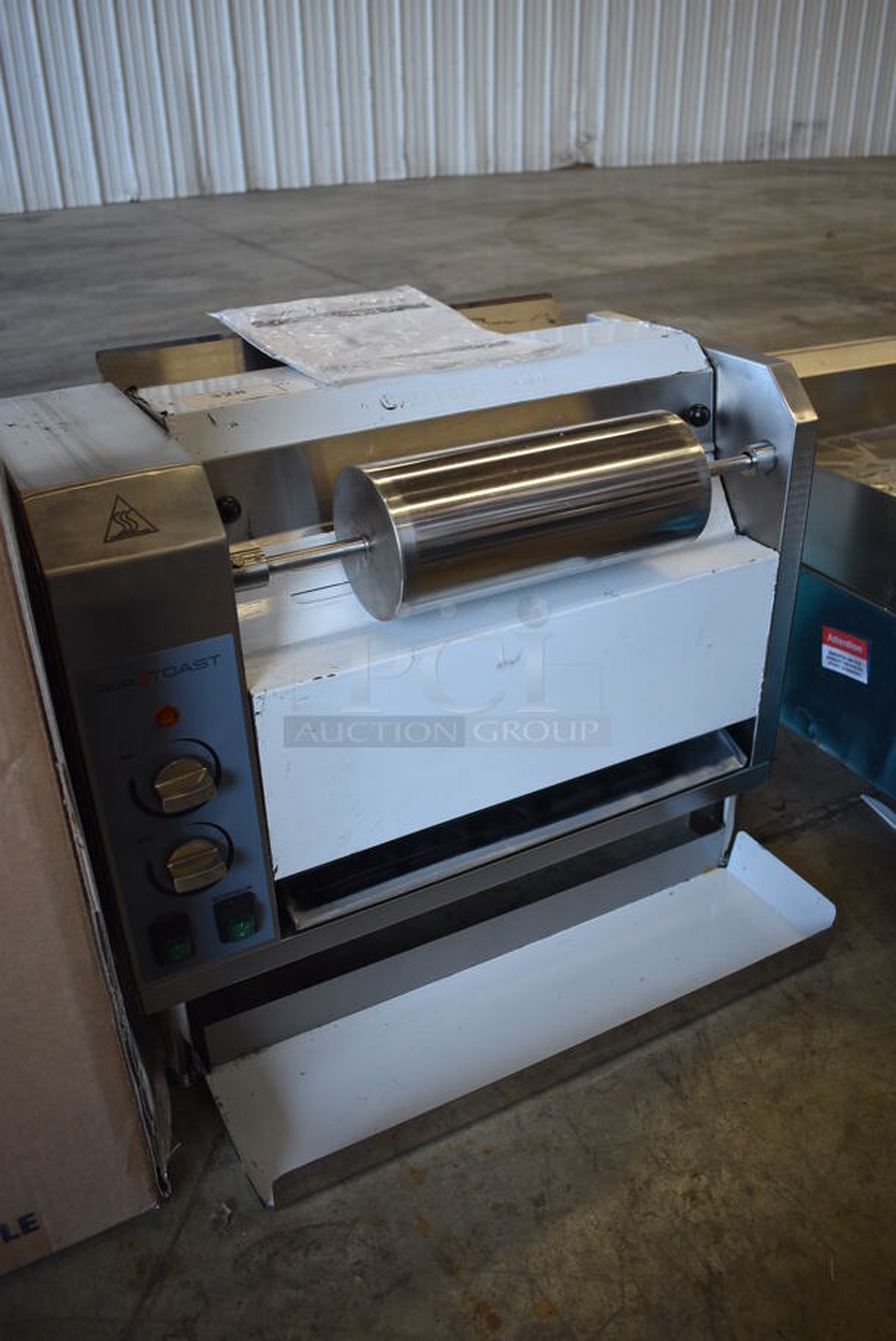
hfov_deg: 43.7
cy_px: 670
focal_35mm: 30
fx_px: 1118
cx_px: 448
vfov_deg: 61.9
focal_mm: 20
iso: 720
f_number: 3.5
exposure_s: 1/250
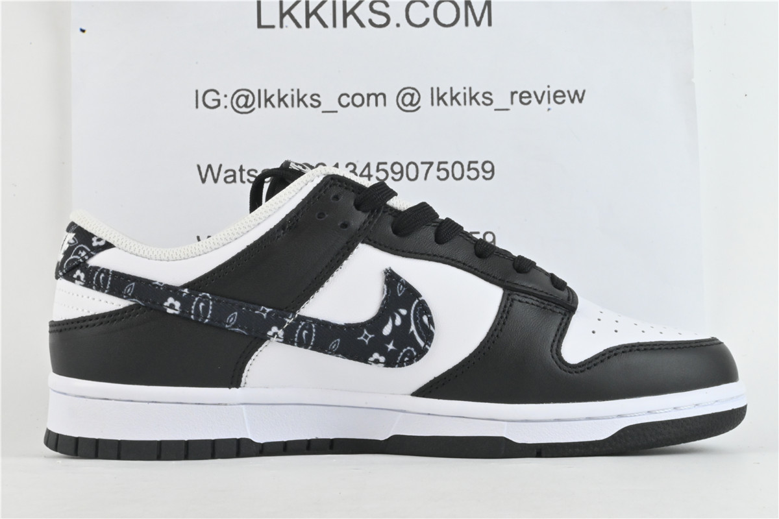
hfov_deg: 32.6
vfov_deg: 22.1
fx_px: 1331
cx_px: 390
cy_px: 260
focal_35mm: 62
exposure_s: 1/10
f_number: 36
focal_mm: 41
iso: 1600
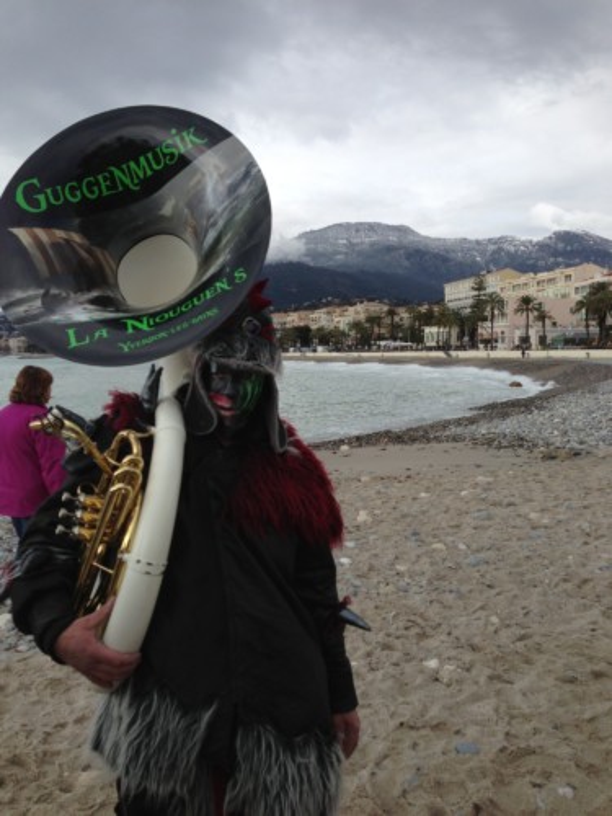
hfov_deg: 42.9
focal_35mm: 33
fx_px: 778
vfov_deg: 55.4
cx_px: 306
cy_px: 408
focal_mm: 4.13
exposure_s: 1/1153
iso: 50
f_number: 2.4
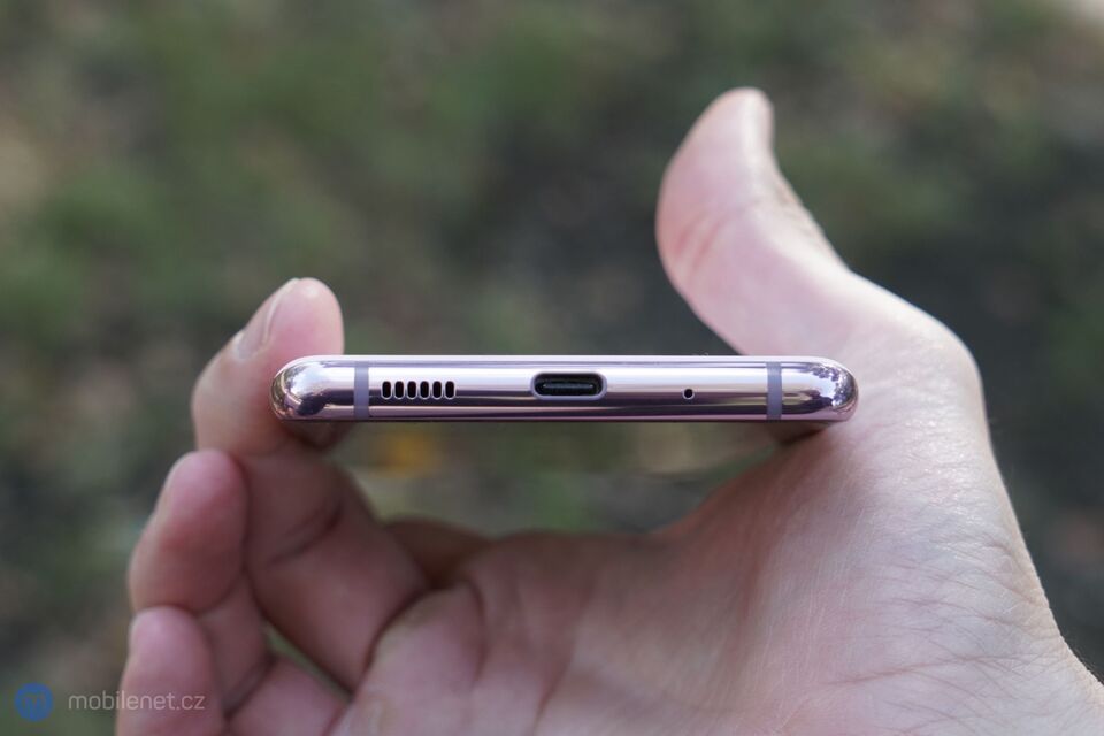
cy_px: 368
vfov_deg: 28.1
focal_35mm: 48
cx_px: 552
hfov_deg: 41.1
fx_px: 1472
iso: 400
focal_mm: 48
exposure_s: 1/250
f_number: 5.6
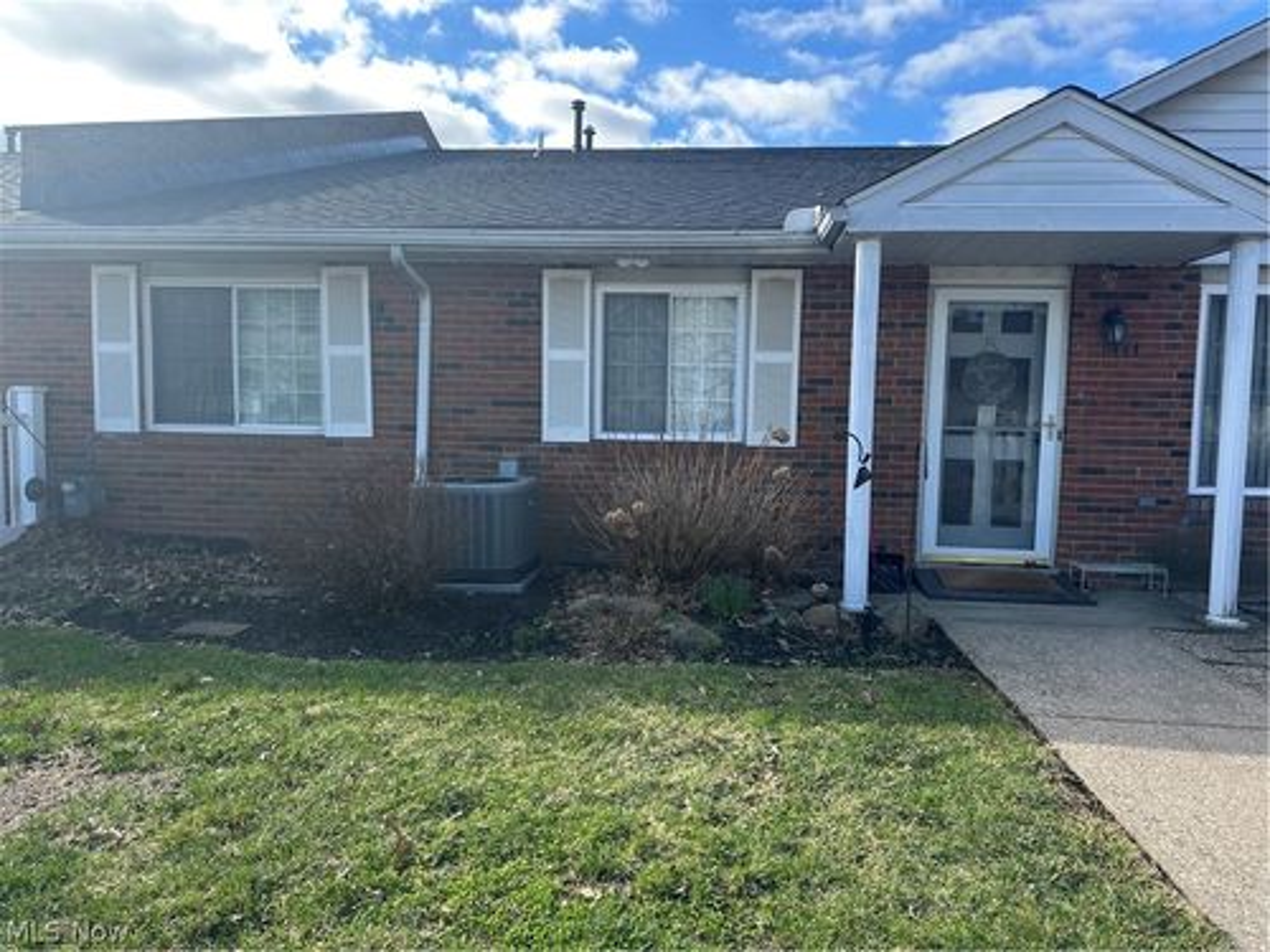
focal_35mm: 24
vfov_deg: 56.8
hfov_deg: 71.6
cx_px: 635
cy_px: 476
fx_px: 881
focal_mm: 6.86
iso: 80
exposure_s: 1/1198
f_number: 1.78
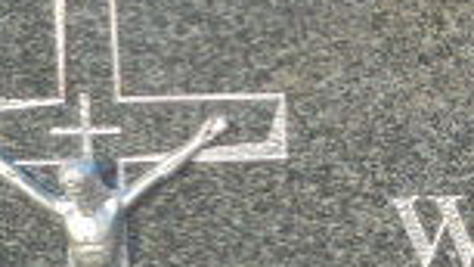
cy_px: 432
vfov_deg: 4.1
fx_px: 3657
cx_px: 514
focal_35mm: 291
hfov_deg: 7.4
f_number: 5.6
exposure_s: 1/30
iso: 100
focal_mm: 11.5
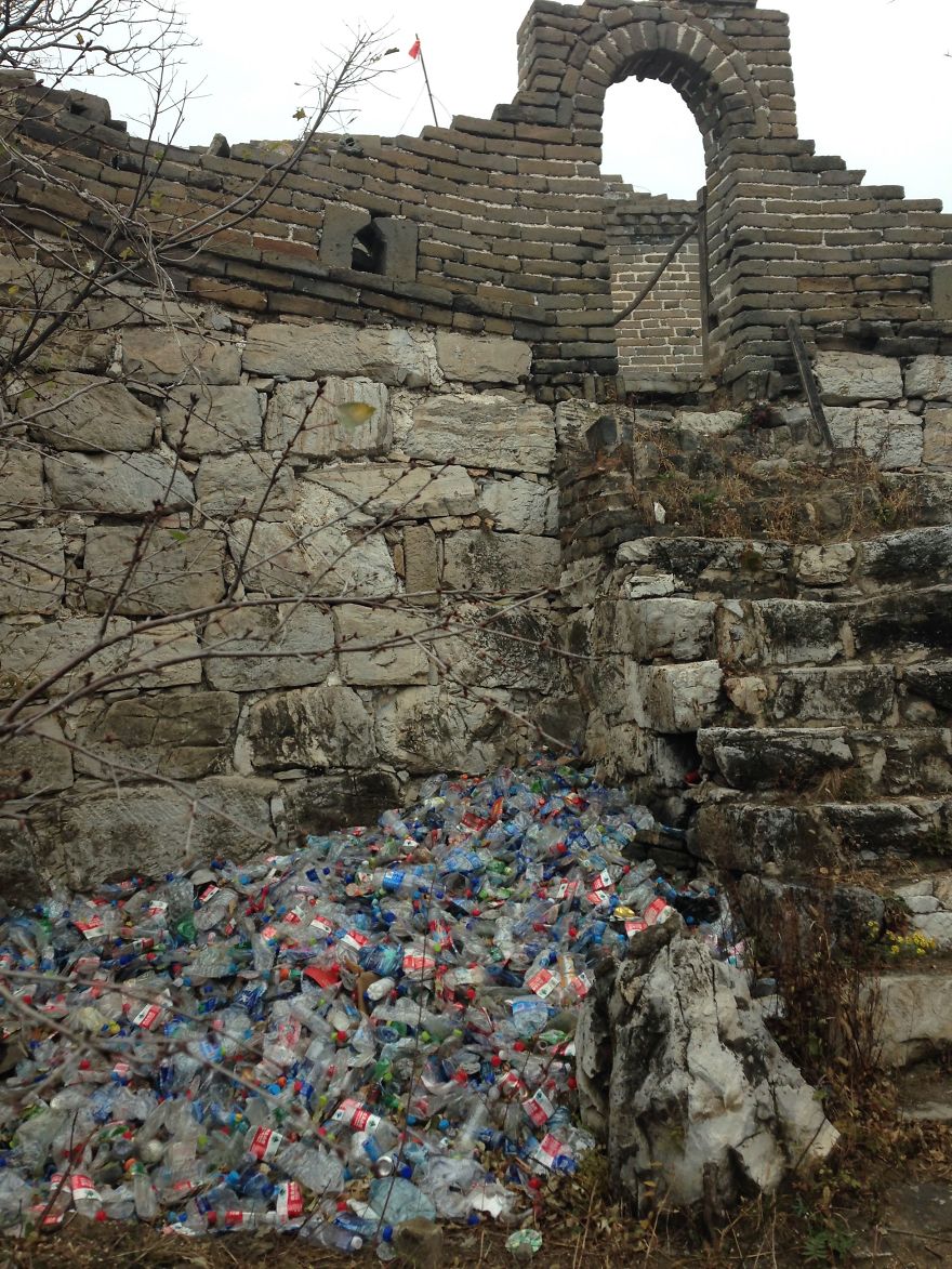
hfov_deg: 43.0
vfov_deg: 55.3
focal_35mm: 33
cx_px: 476
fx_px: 1210
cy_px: 634
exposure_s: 1/480
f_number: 2.4
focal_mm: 4.12
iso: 50
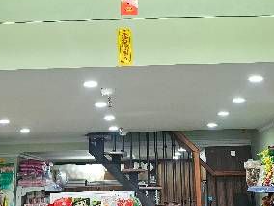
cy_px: -90
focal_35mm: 83
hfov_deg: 23.5
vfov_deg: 16.4
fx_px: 657
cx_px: 154
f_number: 1.7
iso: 160
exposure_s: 1/100
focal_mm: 6.3
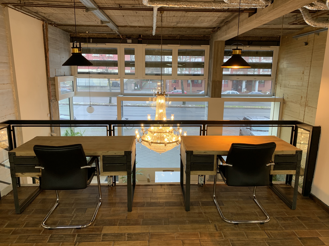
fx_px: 247
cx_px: 164
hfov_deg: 67.3
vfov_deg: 53.1
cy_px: 123
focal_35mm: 26
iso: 160
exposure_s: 1/50
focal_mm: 4.25
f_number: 1.8
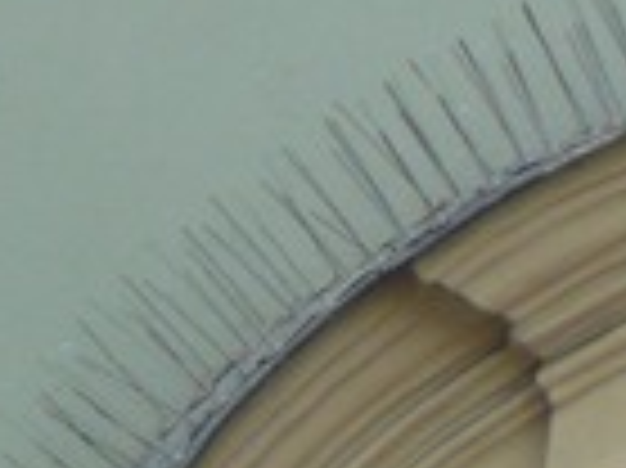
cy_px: 747
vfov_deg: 0.7
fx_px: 40961
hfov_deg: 0.9
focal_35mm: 2267
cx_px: 1387
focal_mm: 88.8
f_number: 3.7
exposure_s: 1/80
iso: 100
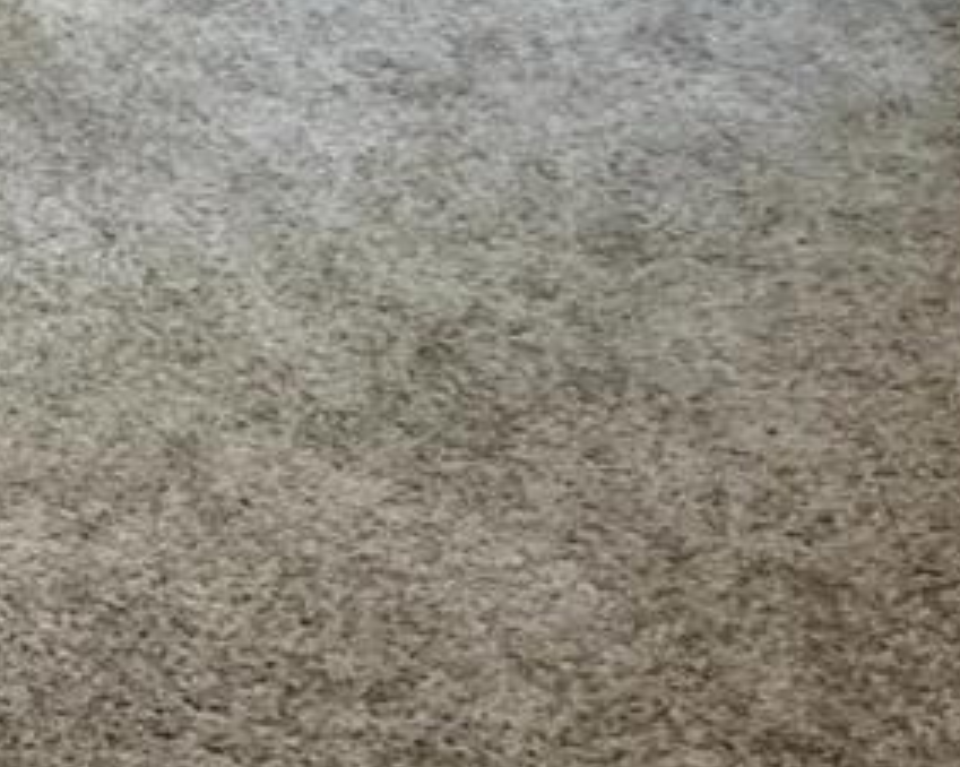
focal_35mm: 99
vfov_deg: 13.6
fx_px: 2811
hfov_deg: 15.1
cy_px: -692
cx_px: -1052
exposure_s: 1/60
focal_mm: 2.22
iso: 400
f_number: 2.2
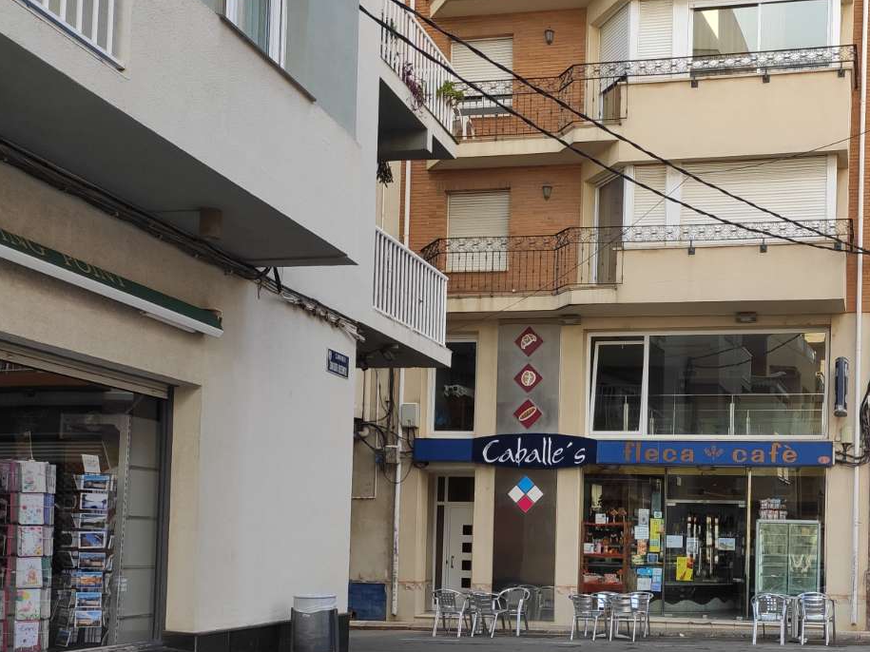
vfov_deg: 34.2
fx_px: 1030
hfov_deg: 44.1
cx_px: 663
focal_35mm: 41
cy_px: 511
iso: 112
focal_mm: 4.74
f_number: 1.79
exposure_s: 1/352
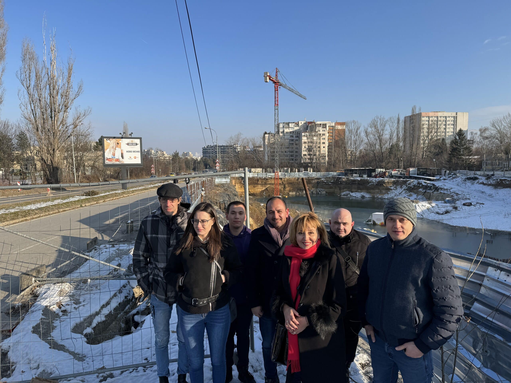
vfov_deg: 56.8
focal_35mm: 24
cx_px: 256
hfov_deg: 71.6
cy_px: 192
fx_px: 354
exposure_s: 1/2710
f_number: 1.78
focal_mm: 6.86
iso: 80
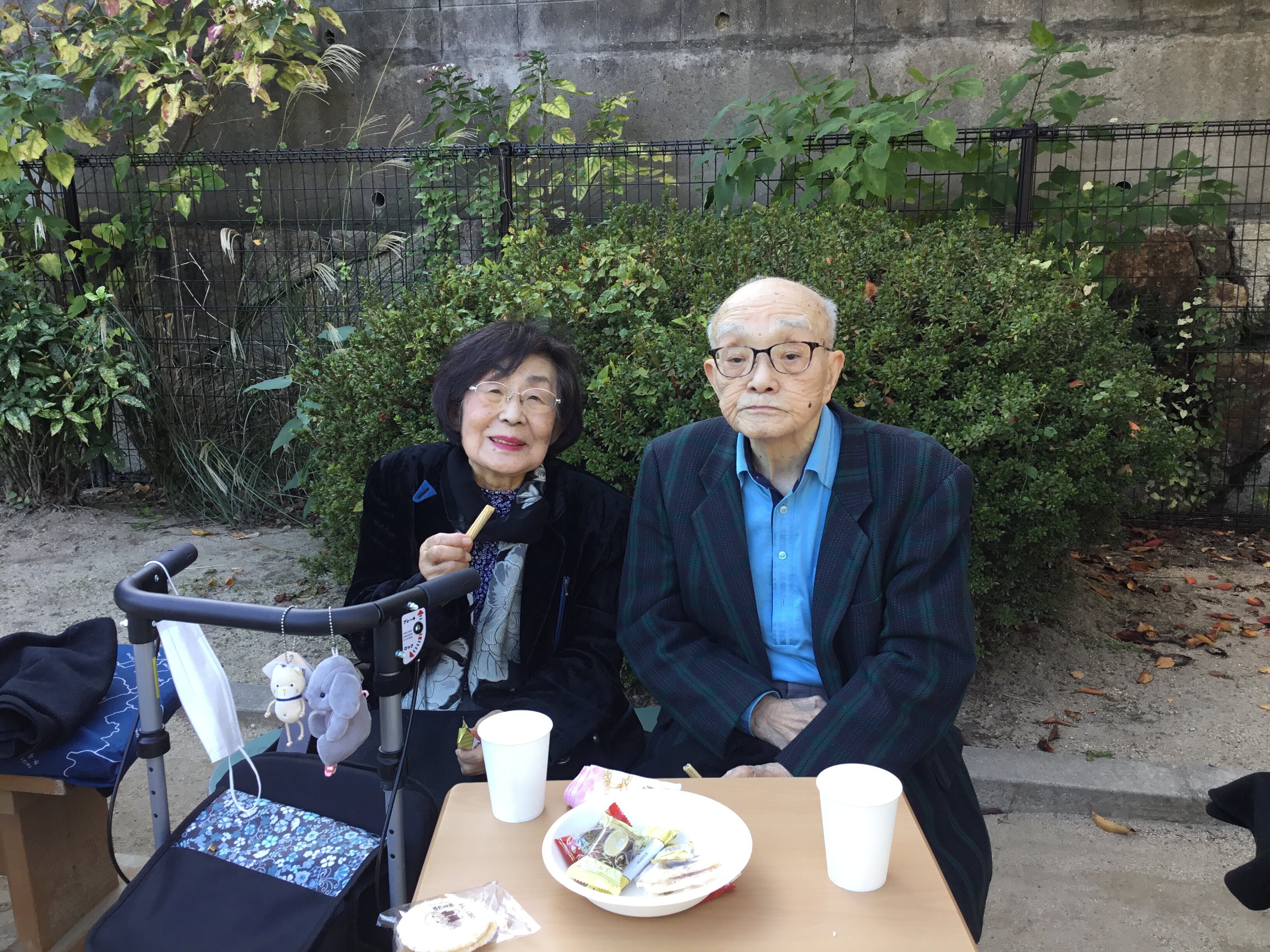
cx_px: 635
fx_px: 1137
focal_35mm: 31
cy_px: 476
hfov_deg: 58.4
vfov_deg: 45.4
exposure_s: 1/60
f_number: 2.4
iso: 25
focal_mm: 3.3
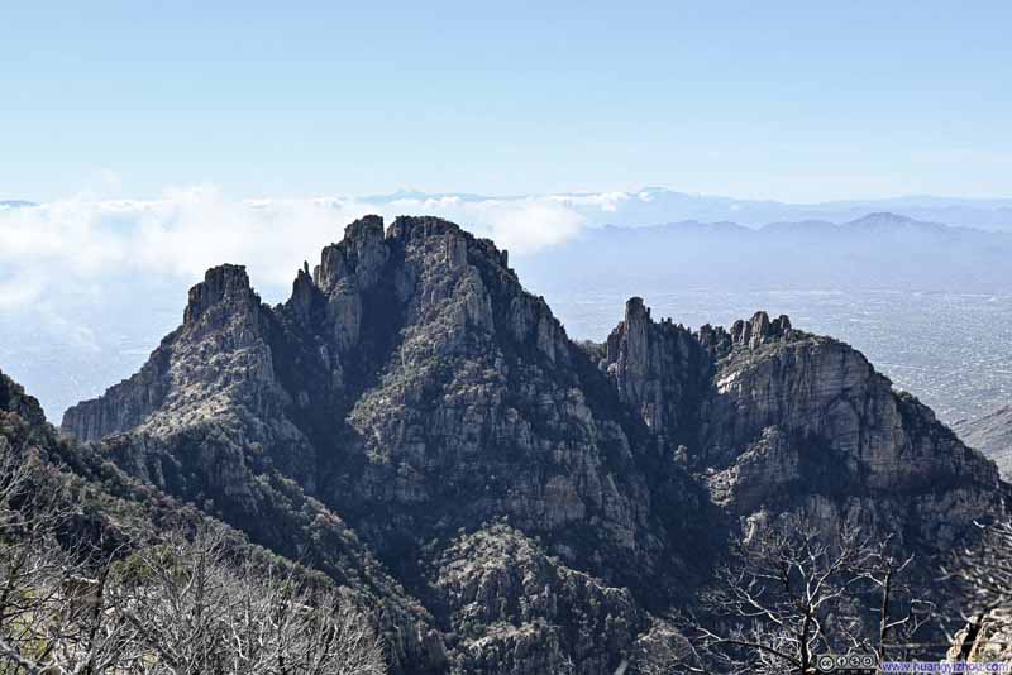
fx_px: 1265
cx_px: 506
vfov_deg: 29.9
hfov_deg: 43.6
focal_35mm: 45
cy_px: 338
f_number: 5
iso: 100
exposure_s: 1/800
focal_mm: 45
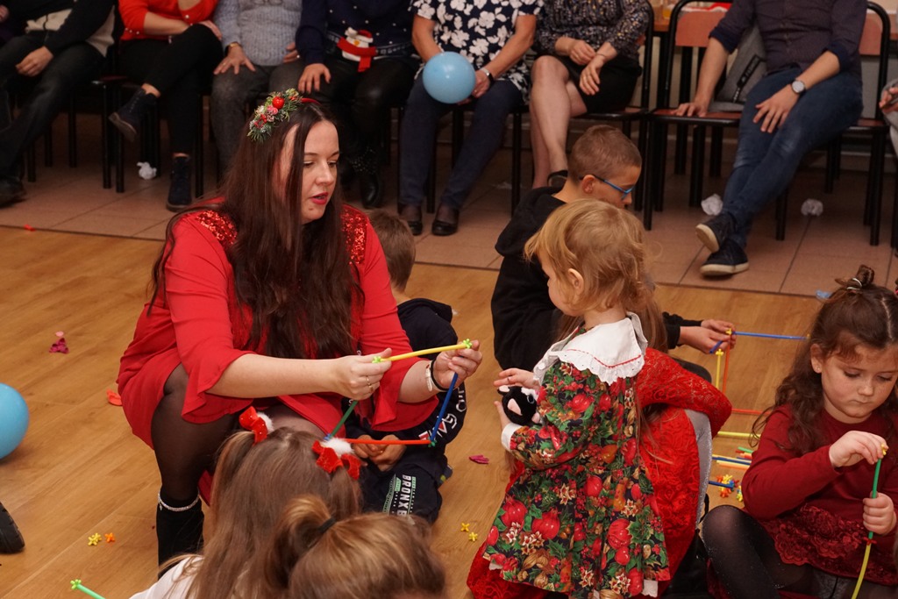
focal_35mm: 75
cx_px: 449
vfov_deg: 18.2
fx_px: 1871
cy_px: 300
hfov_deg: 27.0
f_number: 5.6
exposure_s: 1/60
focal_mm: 50
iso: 1600
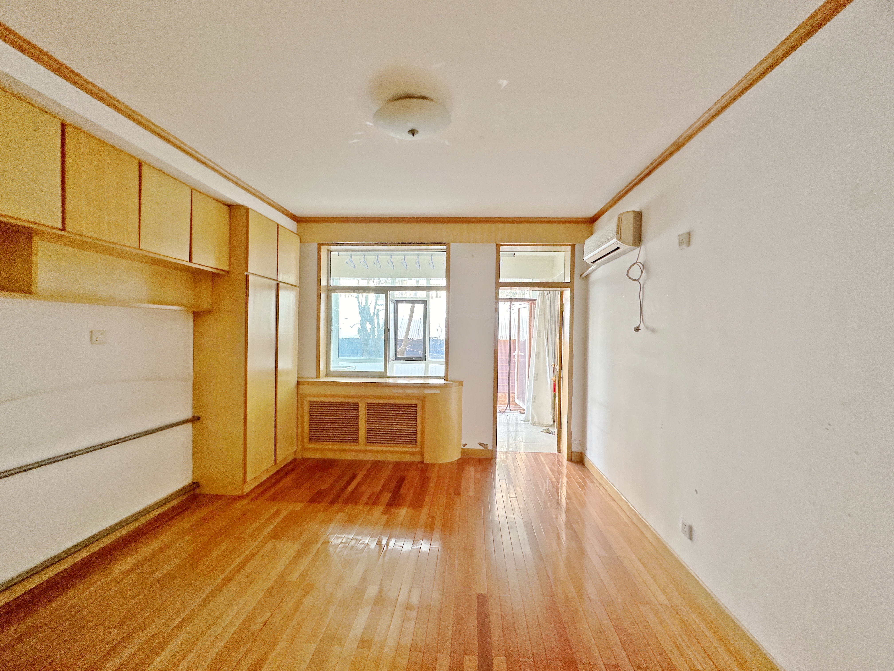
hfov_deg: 102.1
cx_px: 447
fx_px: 362
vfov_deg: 85.7
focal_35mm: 14
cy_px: 336
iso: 200
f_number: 2.2
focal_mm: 2.22
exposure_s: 1/50
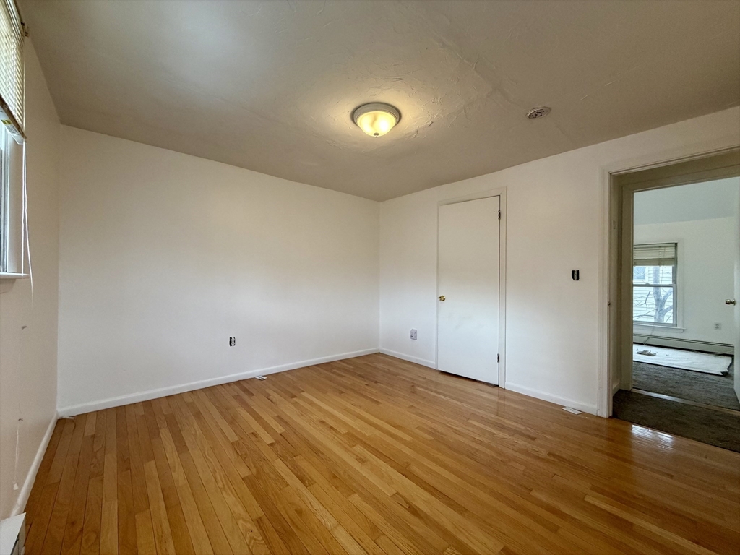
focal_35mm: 14
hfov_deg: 102.1
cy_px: 278
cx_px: 370
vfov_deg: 85.7
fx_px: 299
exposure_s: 1/120
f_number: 2.2
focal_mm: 2.22
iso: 320
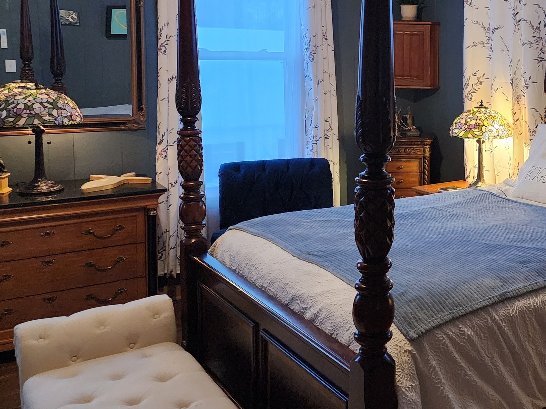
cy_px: 121
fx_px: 694
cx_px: 461
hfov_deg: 40.6
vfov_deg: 32.5
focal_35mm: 44
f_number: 1.8
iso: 1000
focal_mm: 6.4
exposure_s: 1/120
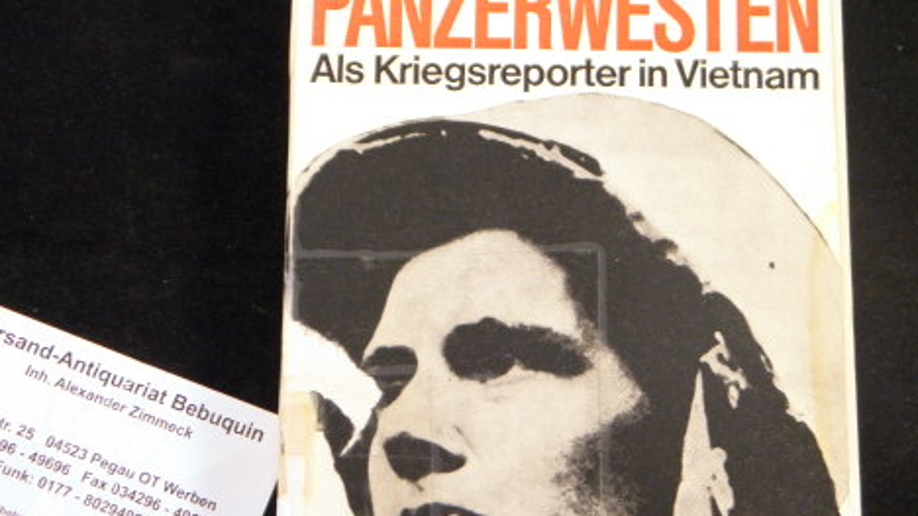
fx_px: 1704
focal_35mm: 70
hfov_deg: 30.1
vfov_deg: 17.2
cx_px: 555
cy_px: 239
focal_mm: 8.6
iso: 320
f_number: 3.9
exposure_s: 1/40
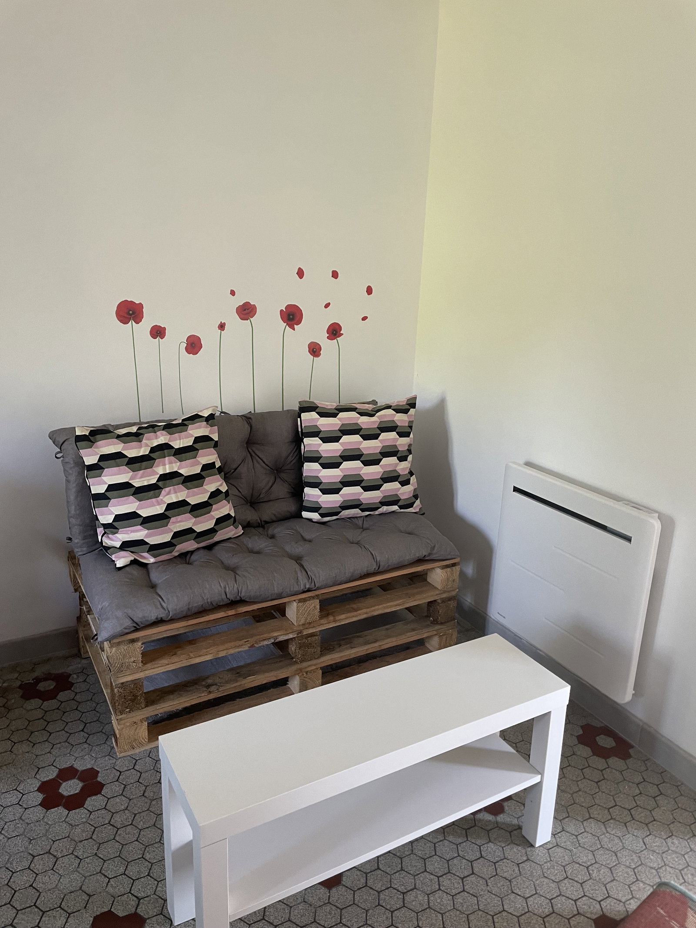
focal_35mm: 26
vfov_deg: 67.3
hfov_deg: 53.1
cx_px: 348
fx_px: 697
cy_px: 464
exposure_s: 1/60
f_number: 1.6
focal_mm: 4.2
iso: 250
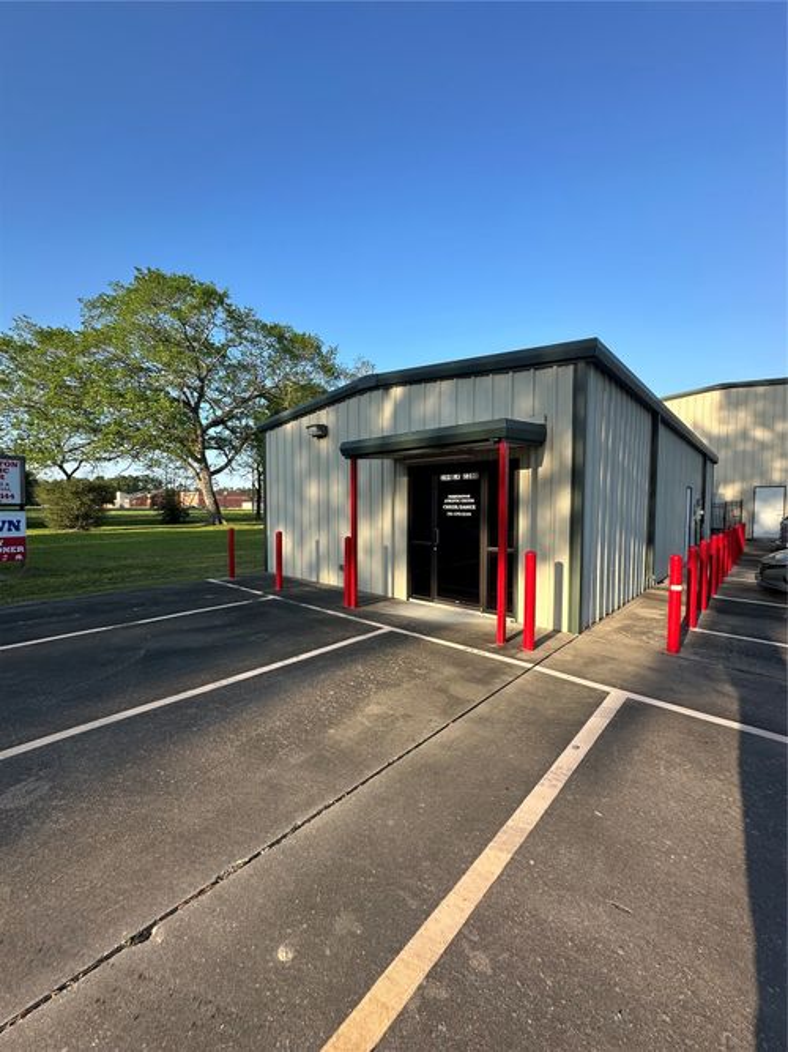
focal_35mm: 14
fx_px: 425
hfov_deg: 85.7
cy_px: 526
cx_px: 394
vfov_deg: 102.1
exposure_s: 1/602
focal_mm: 2.22
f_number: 2.2
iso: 40
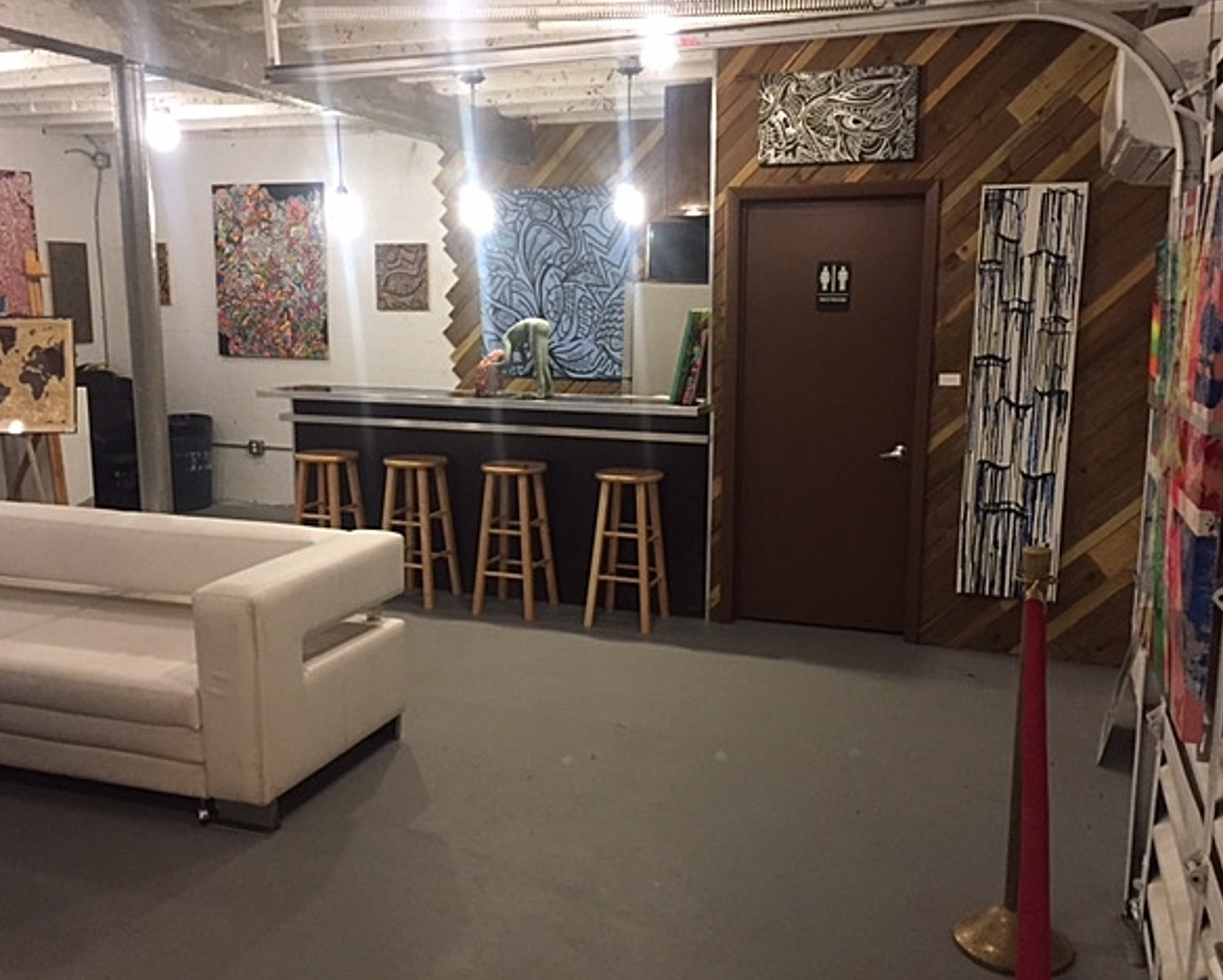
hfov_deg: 57.1
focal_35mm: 31
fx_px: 1123
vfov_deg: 47.2
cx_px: 605
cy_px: 484
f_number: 2.2
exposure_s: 1/30
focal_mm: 4.15
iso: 250
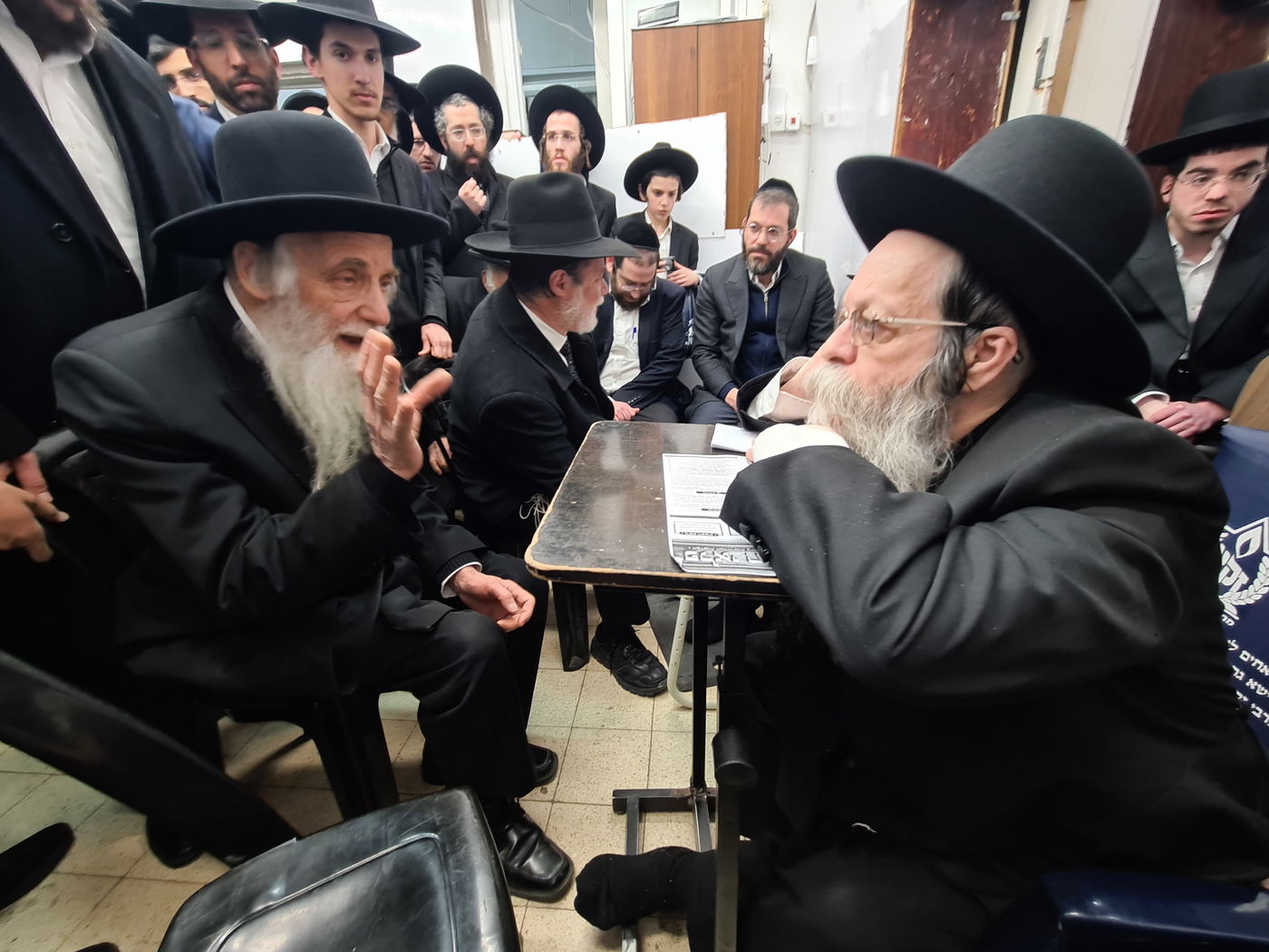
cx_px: 634
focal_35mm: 13
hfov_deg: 106.2
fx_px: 477
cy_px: 476
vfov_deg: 89.9
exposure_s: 1/50
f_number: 2.2
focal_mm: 2.22
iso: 80
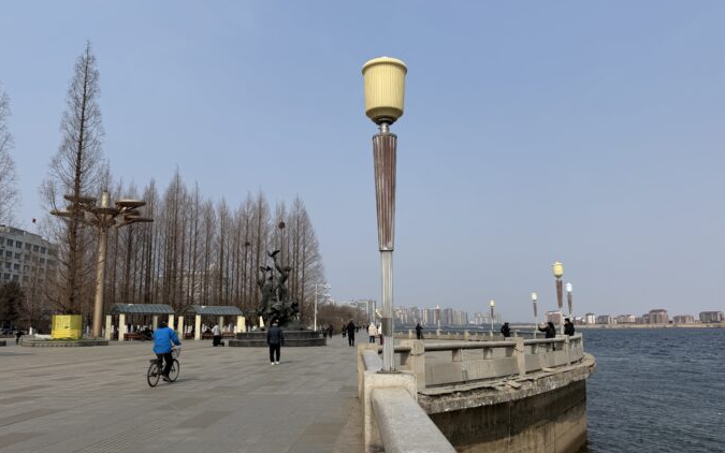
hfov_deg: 70.4
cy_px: 255
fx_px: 514
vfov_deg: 47.5
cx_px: 367
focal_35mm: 26
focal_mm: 6.76
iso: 80
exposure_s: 1/7353
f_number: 1.78
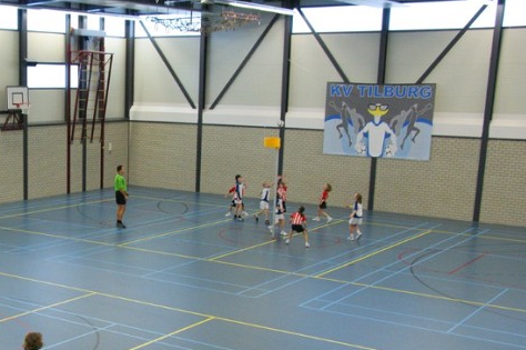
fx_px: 803
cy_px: 253
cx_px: 104
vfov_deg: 24.4
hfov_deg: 35.1
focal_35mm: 55
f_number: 5.6
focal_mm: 22
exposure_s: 1/100
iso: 800
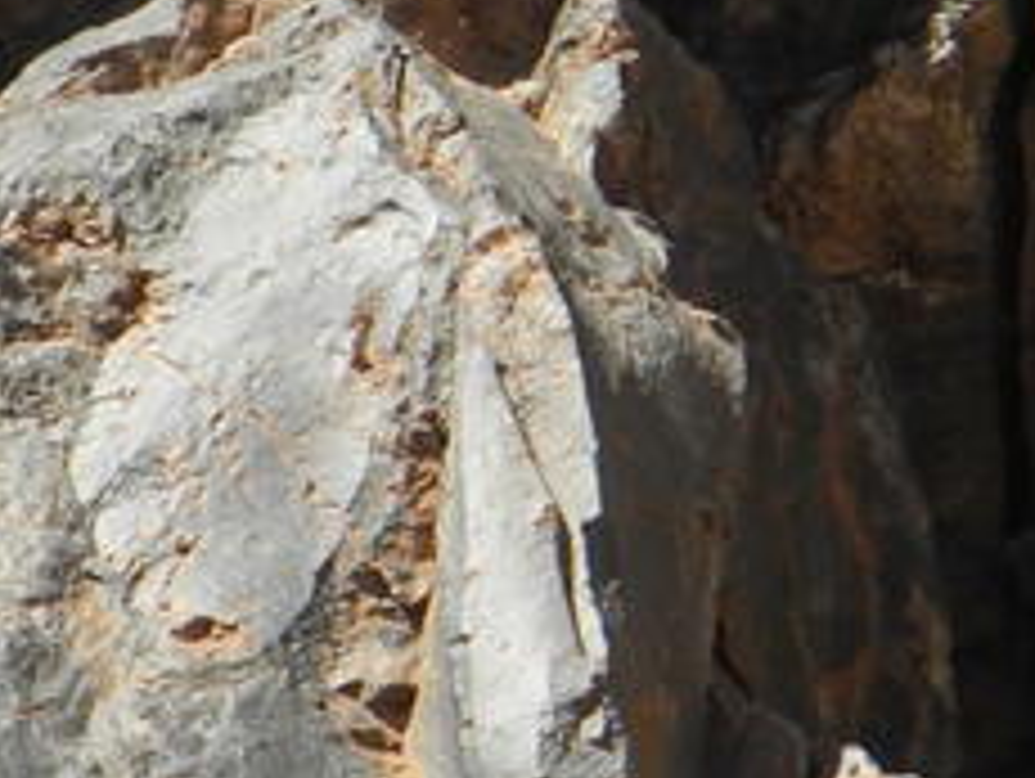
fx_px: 26638
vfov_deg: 1.7
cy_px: 36
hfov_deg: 2.2
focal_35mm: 890
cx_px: 567
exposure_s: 1/320
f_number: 5.6
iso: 100
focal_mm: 42.6
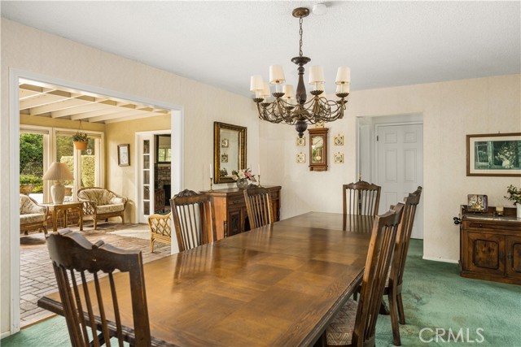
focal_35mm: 21
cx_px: 260
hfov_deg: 81.2
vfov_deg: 59.5
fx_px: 304
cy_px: 174
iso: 100
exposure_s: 1/1.25
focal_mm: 21
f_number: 5.6
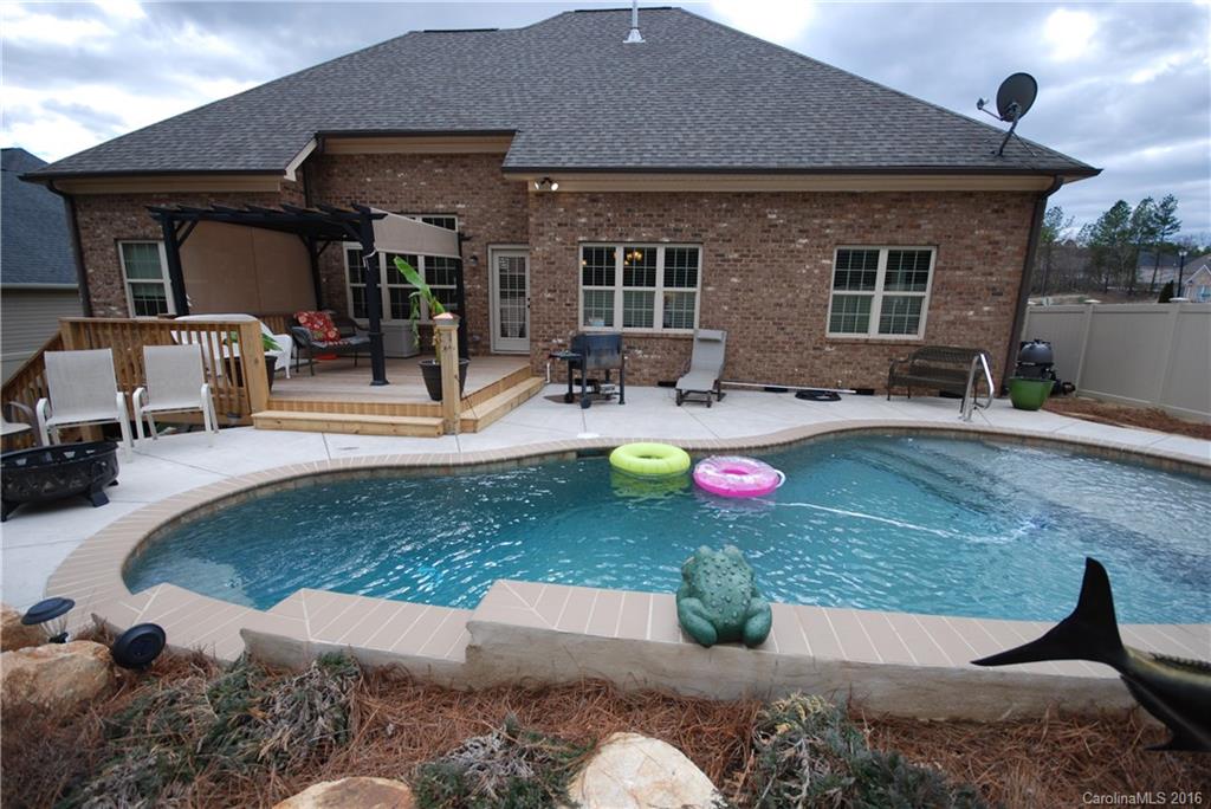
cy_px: 404
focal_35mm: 15
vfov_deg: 77.4
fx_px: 505
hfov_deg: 100.4
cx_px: 606
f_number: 6.3
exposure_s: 1/160
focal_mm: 10
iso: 100
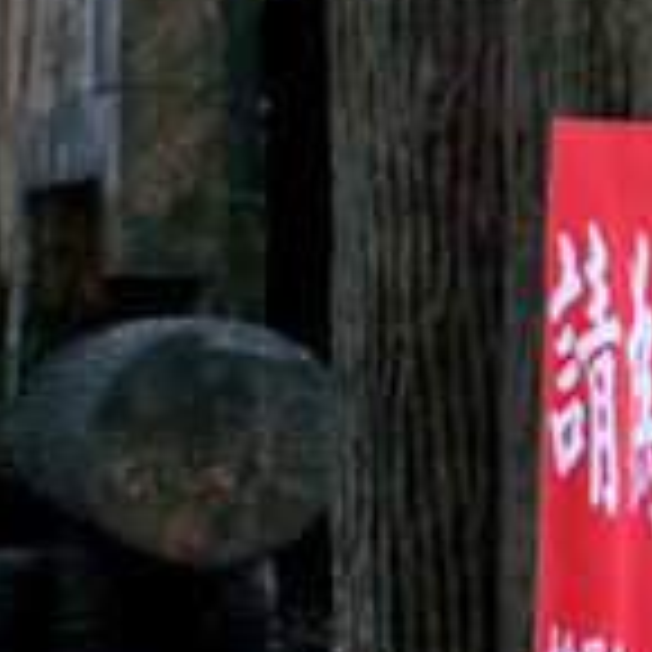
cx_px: 1261
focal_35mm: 162
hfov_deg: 10.1
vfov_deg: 10.8
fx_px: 3452
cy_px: 144
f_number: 5.6
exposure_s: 1/50
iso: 200
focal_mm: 18.2
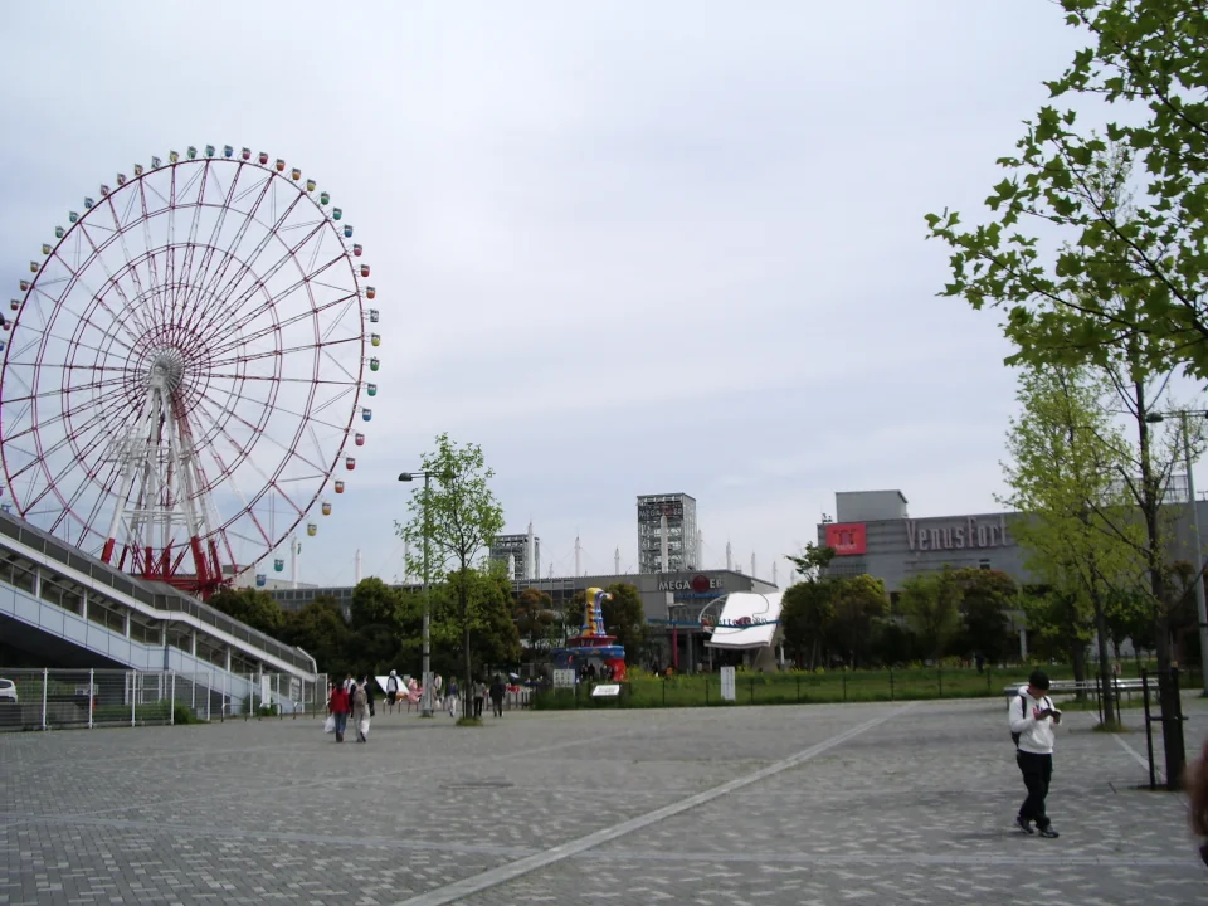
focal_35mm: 35
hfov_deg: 52.6
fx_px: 1221
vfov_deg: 40.7
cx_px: 604
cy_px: 453
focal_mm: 5.8
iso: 50
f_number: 4.3
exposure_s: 1/800
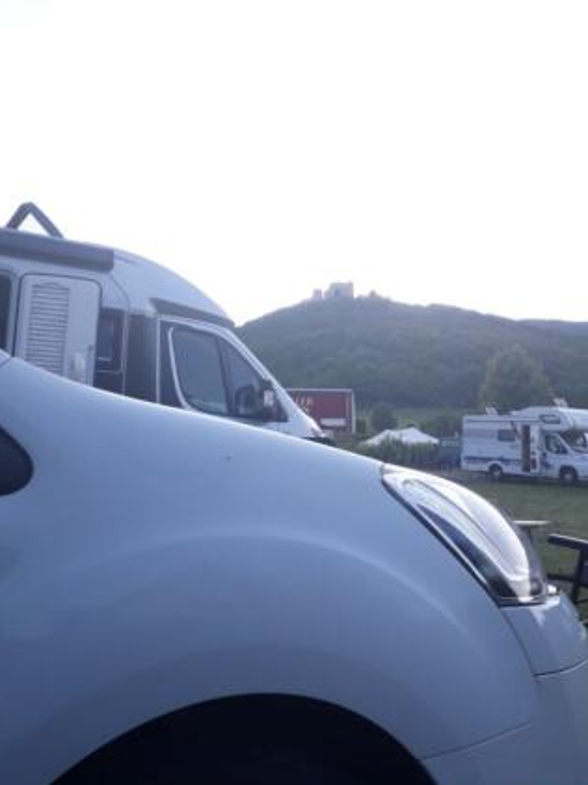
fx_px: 725
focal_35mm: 32
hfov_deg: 44.0
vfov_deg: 56.7
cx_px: 343
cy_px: 346
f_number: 1.9
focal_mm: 3.6
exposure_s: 1/327
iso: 40
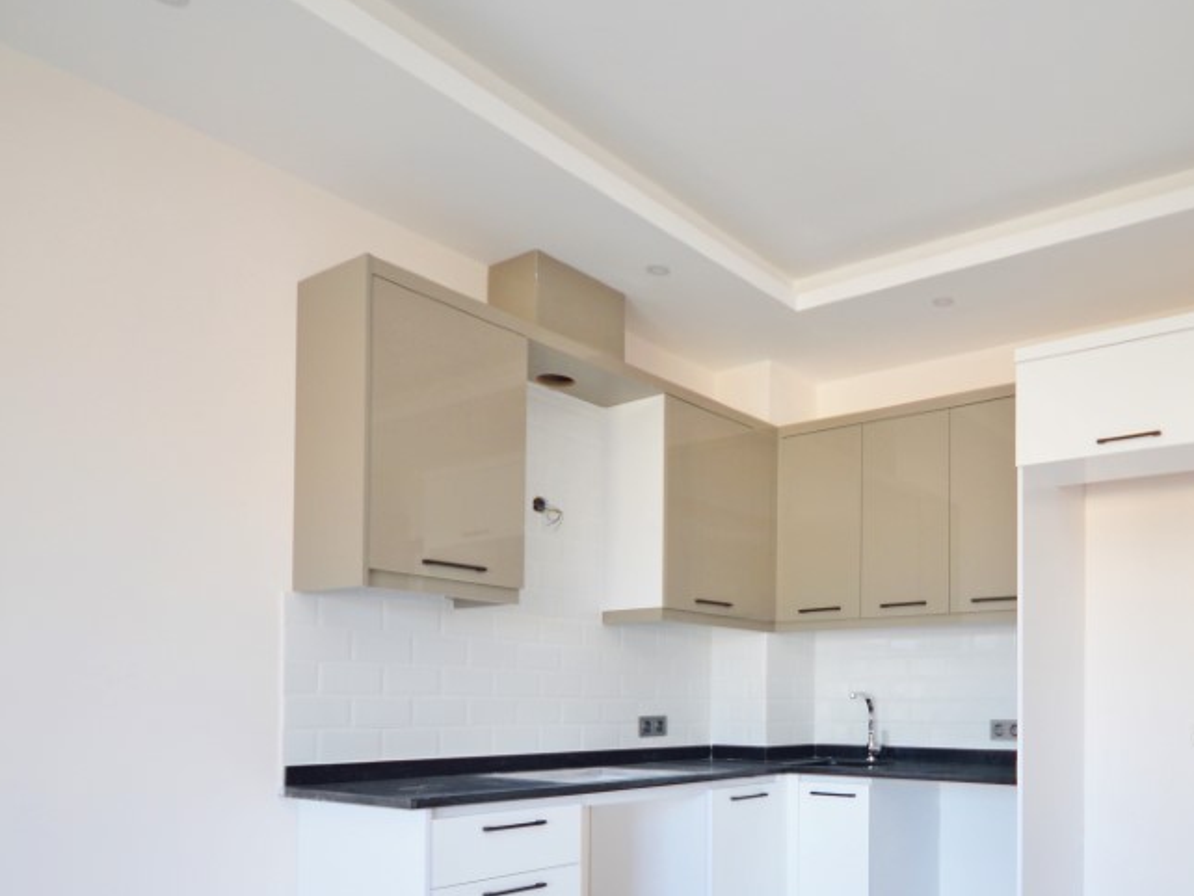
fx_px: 897
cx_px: 869
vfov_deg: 50.8
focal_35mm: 26
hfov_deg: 64.0
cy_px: 675
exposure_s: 1/60
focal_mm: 10
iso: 280
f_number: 4
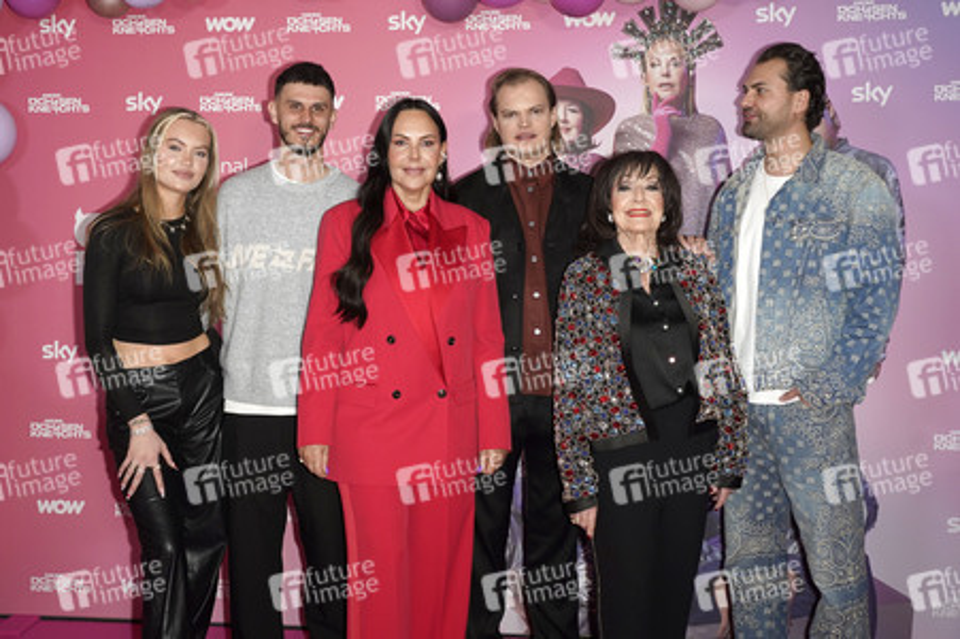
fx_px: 1146
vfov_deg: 31.1
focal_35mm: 43
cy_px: 320
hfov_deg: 45.5
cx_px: 480
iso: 640
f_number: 6.3
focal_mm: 43
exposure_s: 1/160
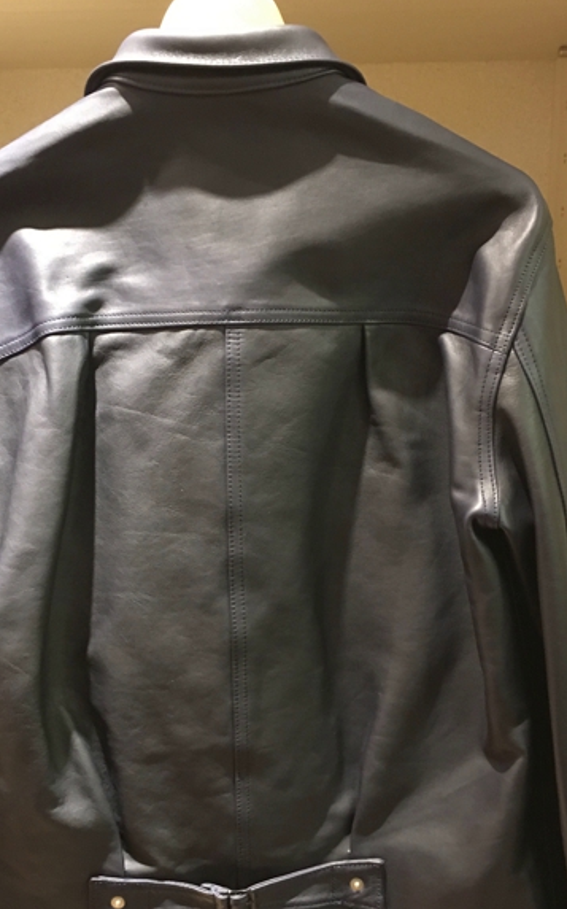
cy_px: 524
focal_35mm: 43
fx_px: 1064
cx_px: 254
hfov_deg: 29.8
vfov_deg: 46.1
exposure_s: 1/15
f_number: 2.2
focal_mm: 4.15
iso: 400
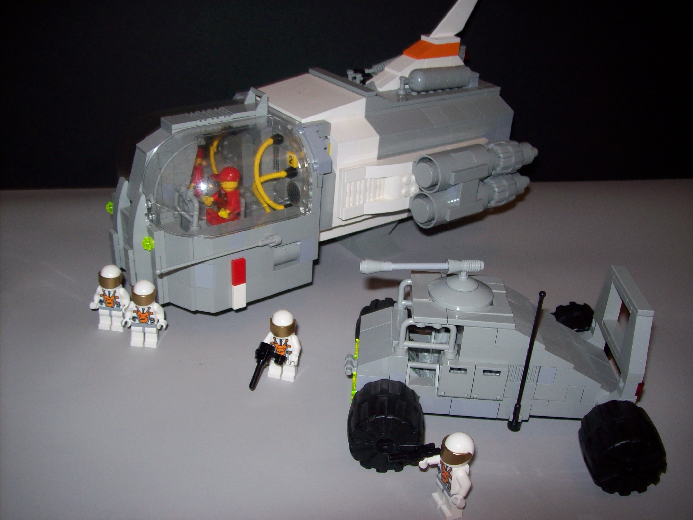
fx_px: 720
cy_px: 260
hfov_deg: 51.4
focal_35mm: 36
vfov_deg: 39.6
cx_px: 346
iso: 80
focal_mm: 6
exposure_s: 1/64
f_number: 2.7
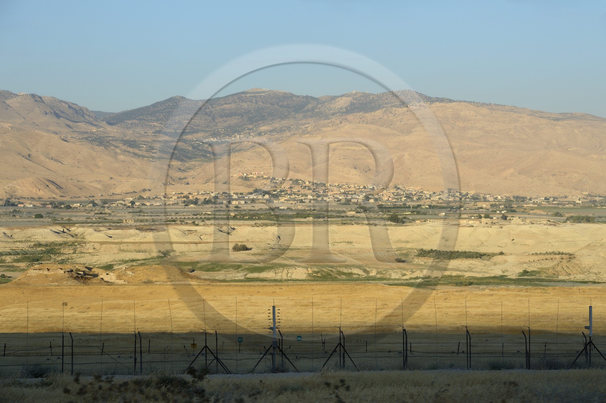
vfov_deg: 13.0
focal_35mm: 105
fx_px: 1766
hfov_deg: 19.5
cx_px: 303
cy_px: 202
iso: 400
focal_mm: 105
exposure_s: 1/1000
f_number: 8
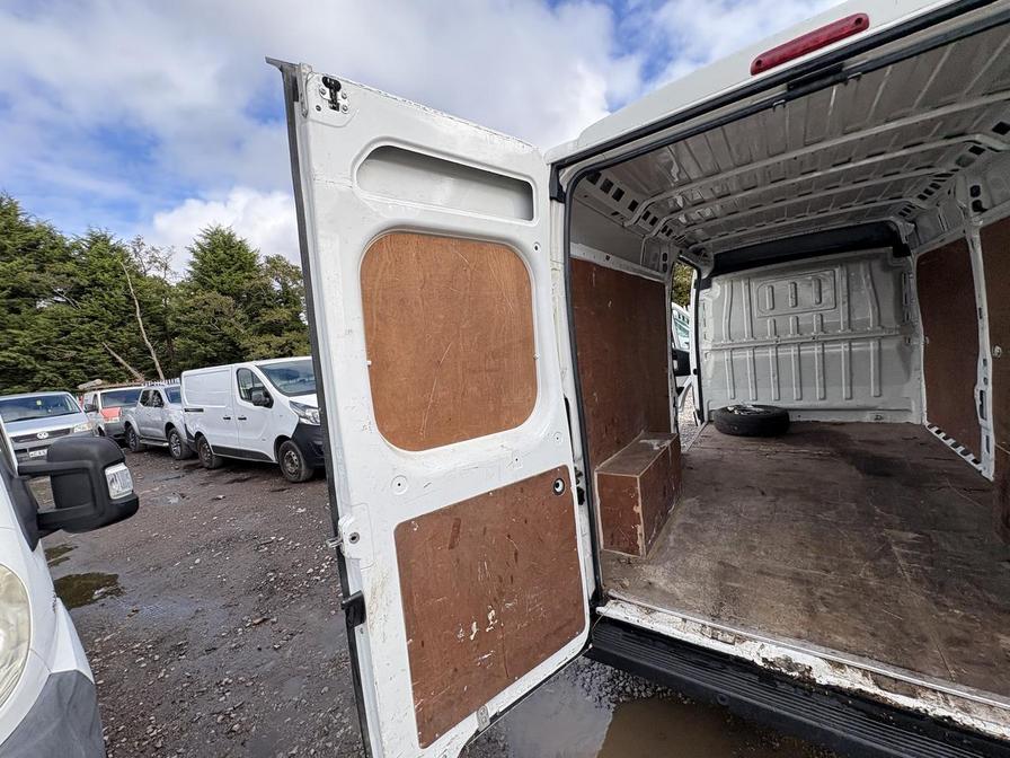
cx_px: 505
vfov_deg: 85.7
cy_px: 379
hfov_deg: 102.1
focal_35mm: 14
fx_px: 408
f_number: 2.2
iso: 40
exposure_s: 1/476
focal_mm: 2.22
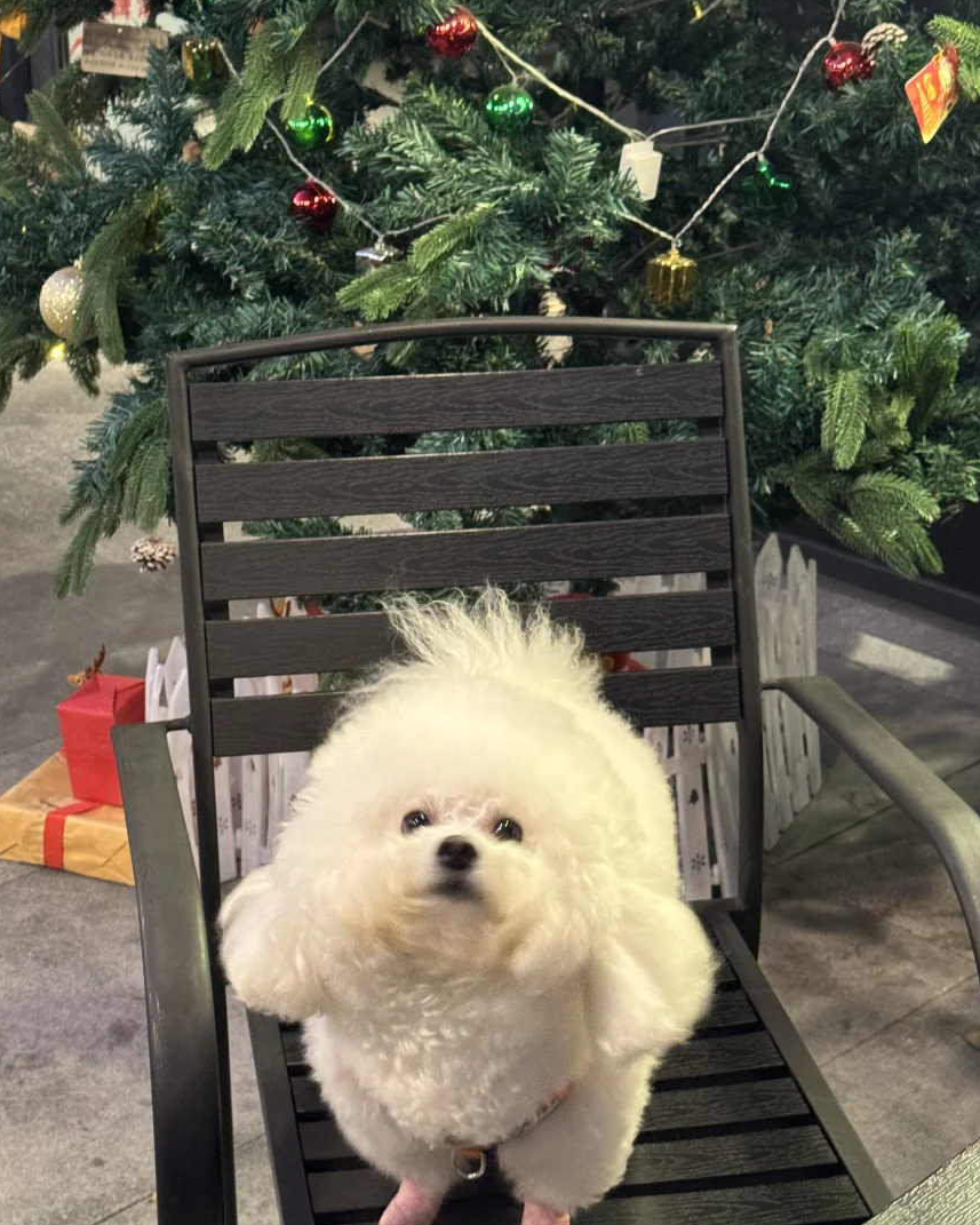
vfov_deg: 30.0
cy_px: 591
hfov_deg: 24.2
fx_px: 2284
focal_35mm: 63
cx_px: 447
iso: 200
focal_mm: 6.76
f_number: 1.78
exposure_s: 1/50
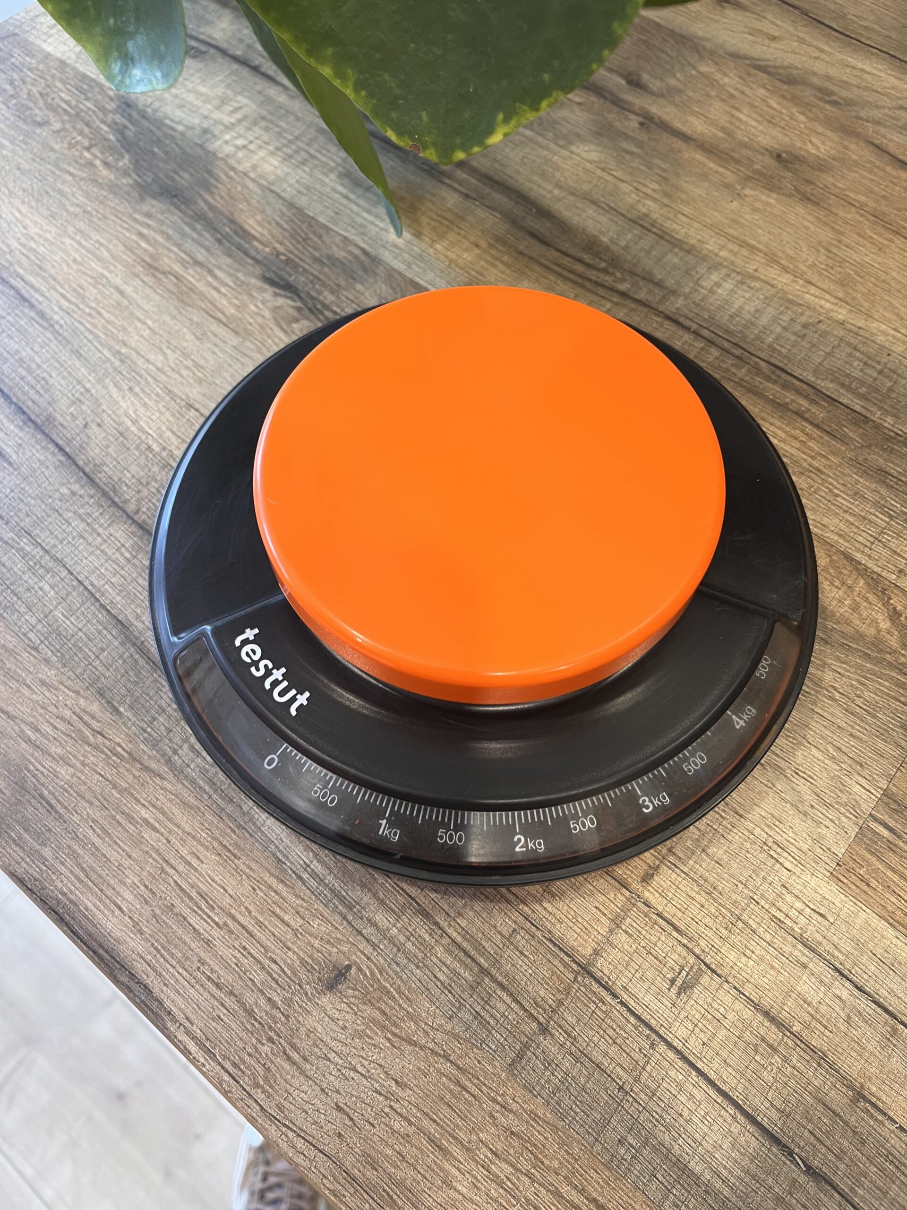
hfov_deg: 53.1
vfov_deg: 67.3
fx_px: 908
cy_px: 605
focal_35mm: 26
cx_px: 454
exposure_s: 1/50
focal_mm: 5.1
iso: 100
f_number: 1.6
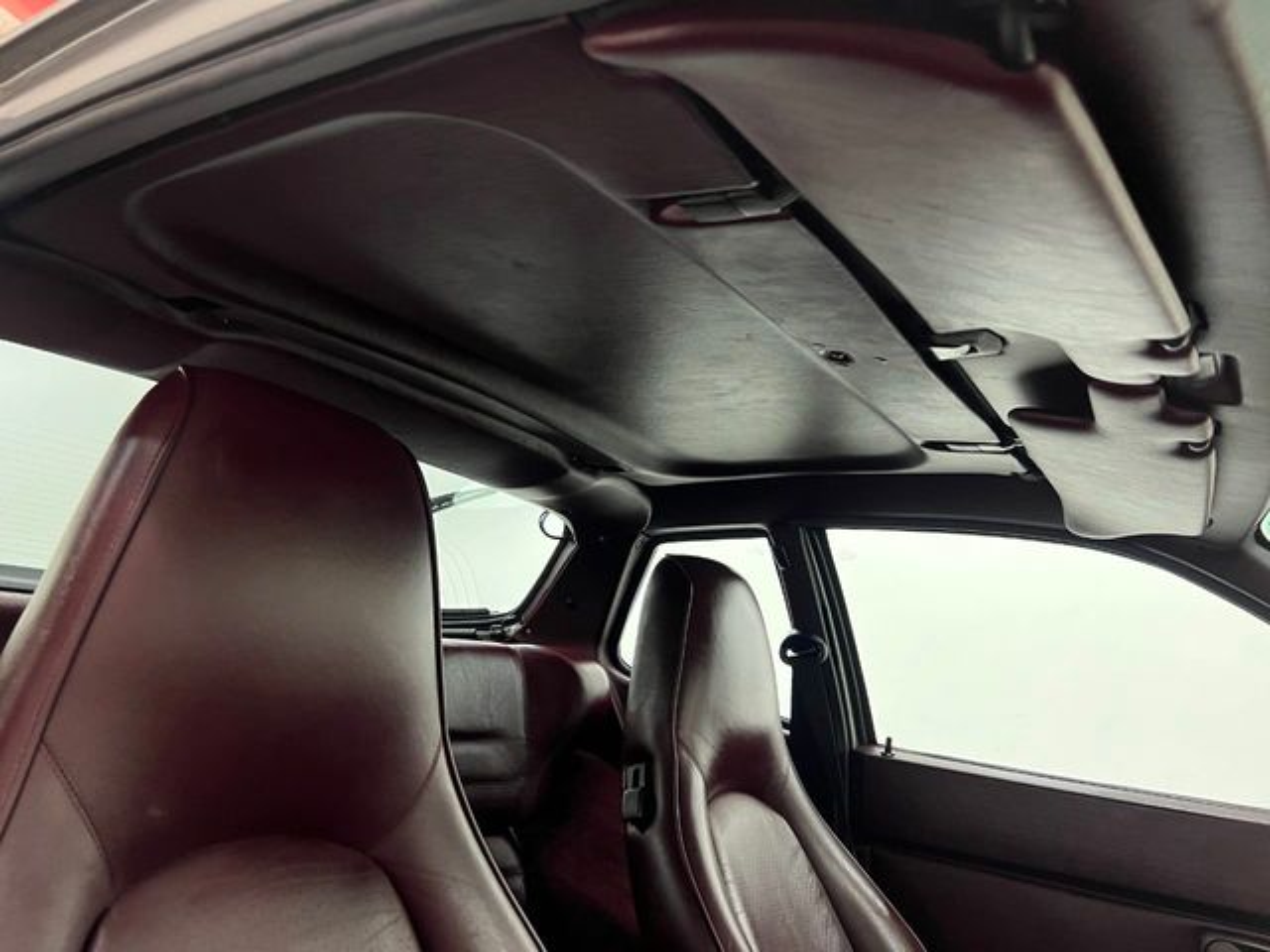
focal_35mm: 26
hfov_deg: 67.3
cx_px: 635
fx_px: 954
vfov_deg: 53.1
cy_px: 476
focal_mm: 5.7
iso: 500
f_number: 1.5
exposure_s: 1/40
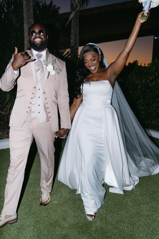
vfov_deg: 53.1
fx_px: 238
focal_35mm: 36
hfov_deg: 36.9
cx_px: 80
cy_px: 120
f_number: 2.8
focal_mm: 24.2
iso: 800
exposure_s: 1/250
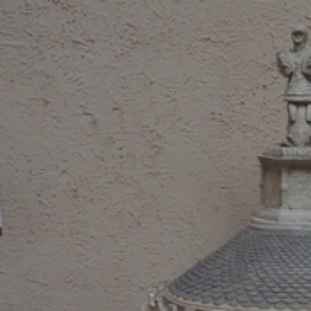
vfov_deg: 20.7
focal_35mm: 83
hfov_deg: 20.3
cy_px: 242
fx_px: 844
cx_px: 300
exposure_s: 1/60
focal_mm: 26
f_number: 4
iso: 640
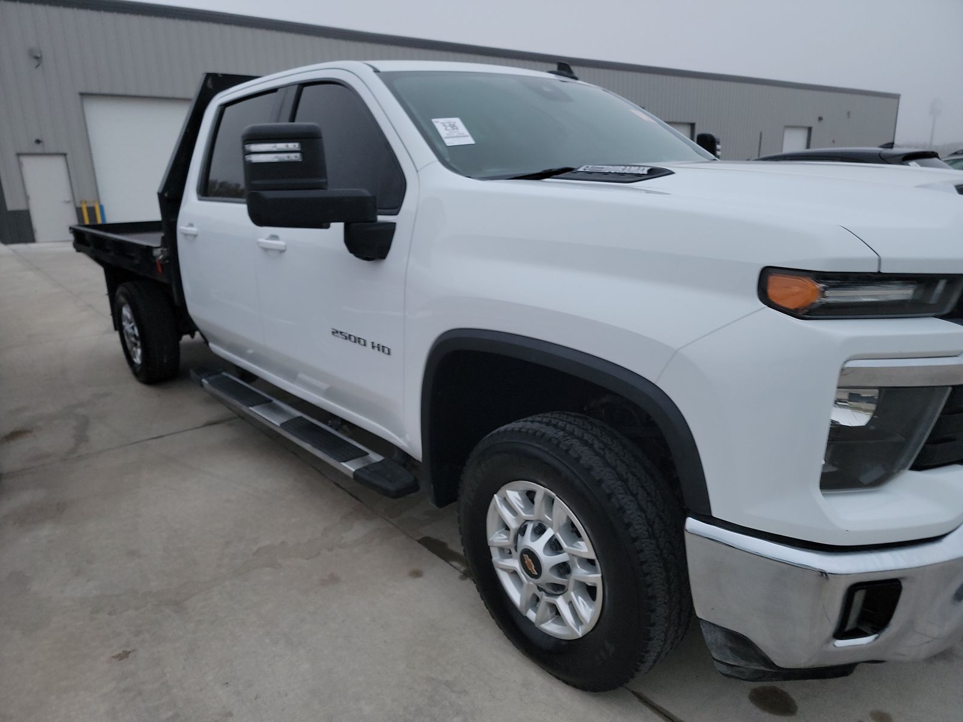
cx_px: 482
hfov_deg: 71.6
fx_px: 668
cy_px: 361
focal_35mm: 24
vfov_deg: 56.8
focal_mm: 6.7
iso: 353
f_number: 1.8
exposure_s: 1/59
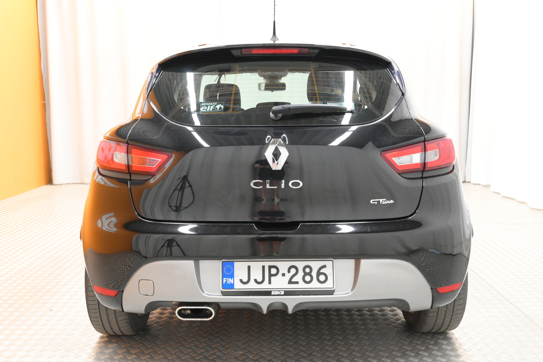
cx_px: 272
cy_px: 181
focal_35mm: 38
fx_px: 566
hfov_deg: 51.3
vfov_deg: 35.5
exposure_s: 1/100
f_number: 5.6
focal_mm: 25
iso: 6400
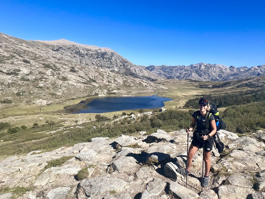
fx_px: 168
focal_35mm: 22
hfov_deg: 76.0
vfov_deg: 60.2
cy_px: 73
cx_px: 150
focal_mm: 1.57
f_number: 1.8
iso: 32
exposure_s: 1/1698
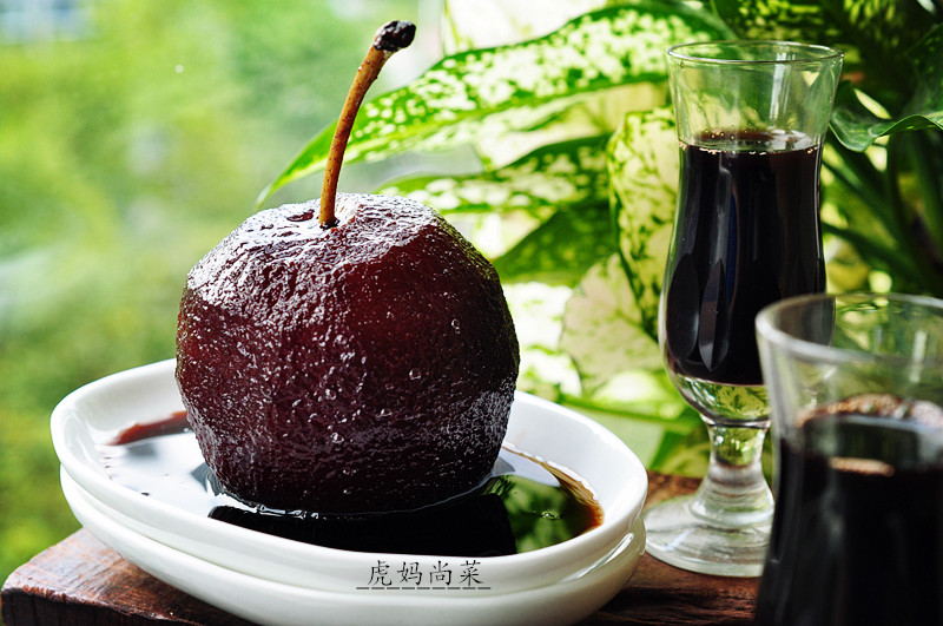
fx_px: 1569
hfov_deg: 33.4
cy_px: 313
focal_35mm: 60
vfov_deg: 22.6
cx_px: 472
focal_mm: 40
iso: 400
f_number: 8
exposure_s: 1/60
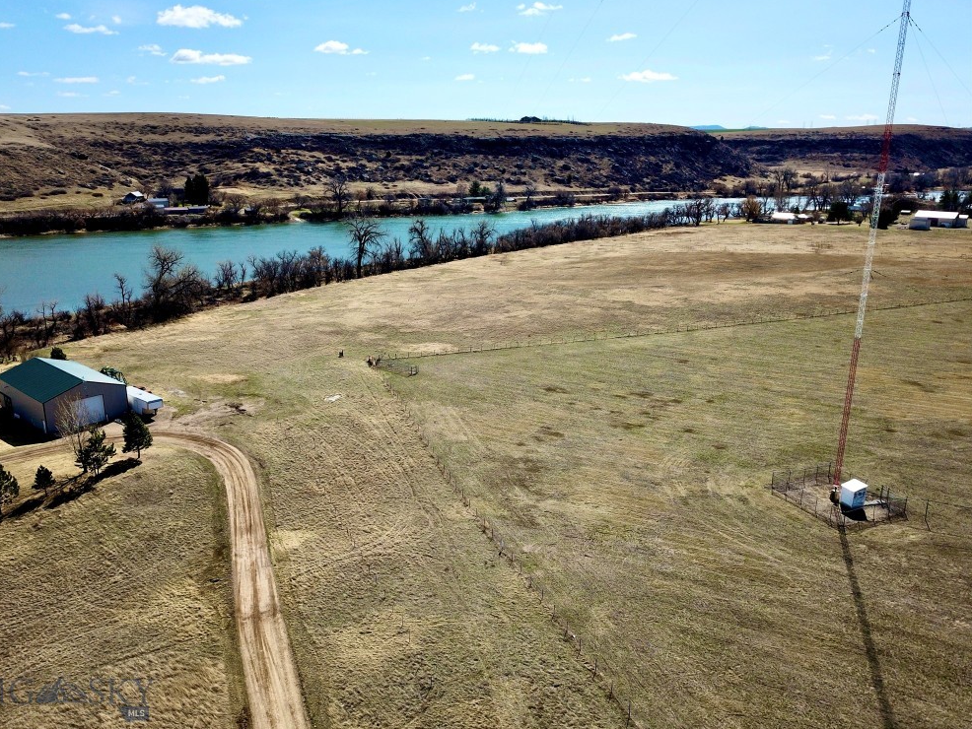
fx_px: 758
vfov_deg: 51.4
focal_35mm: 27
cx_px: 468
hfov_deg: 65.3
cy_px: 356
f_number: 2.2
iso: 100
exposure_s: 1/1600
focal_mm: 4.73
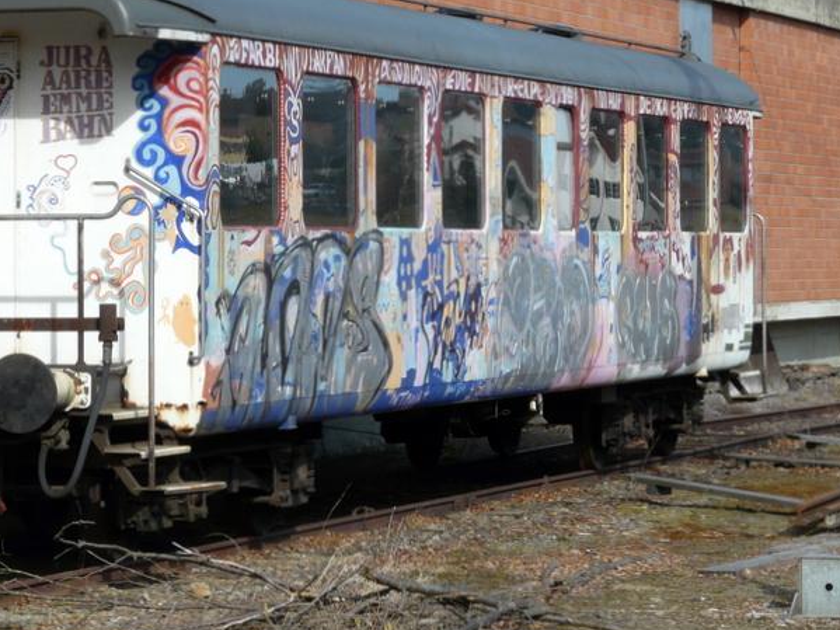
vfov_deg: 8.4
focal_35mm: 177
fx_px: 4294
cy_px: 230
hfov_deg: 11.1
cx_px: 203
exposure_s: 1/250
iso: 100
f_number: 5.6
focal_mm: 17.5
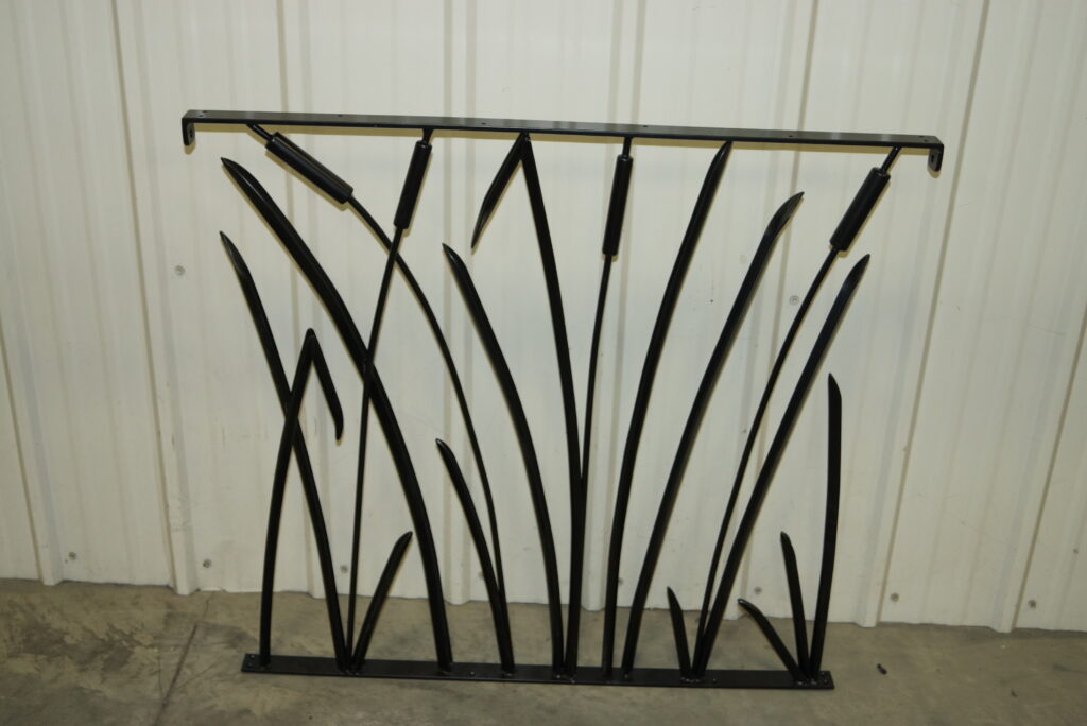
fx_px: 1269
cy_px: 363
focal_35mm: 42
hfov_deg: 46.4
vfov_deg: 31.9
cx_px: 544
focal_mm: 28
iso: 400
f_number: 4.5
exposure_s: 1/60
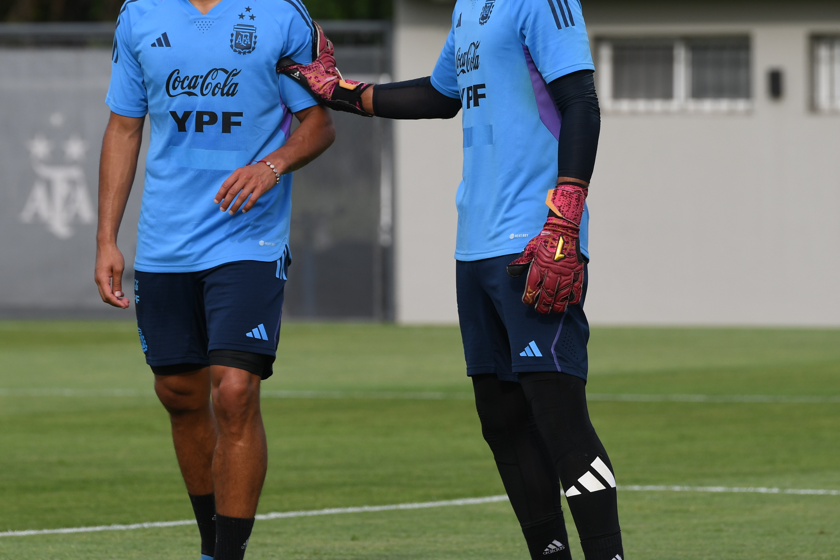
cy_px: 200
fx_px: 9706
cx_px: 377
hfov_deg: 5.0
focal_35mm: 416
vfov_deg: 3.3
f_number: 4.5
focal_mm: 175
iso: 200
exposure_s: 1/1000
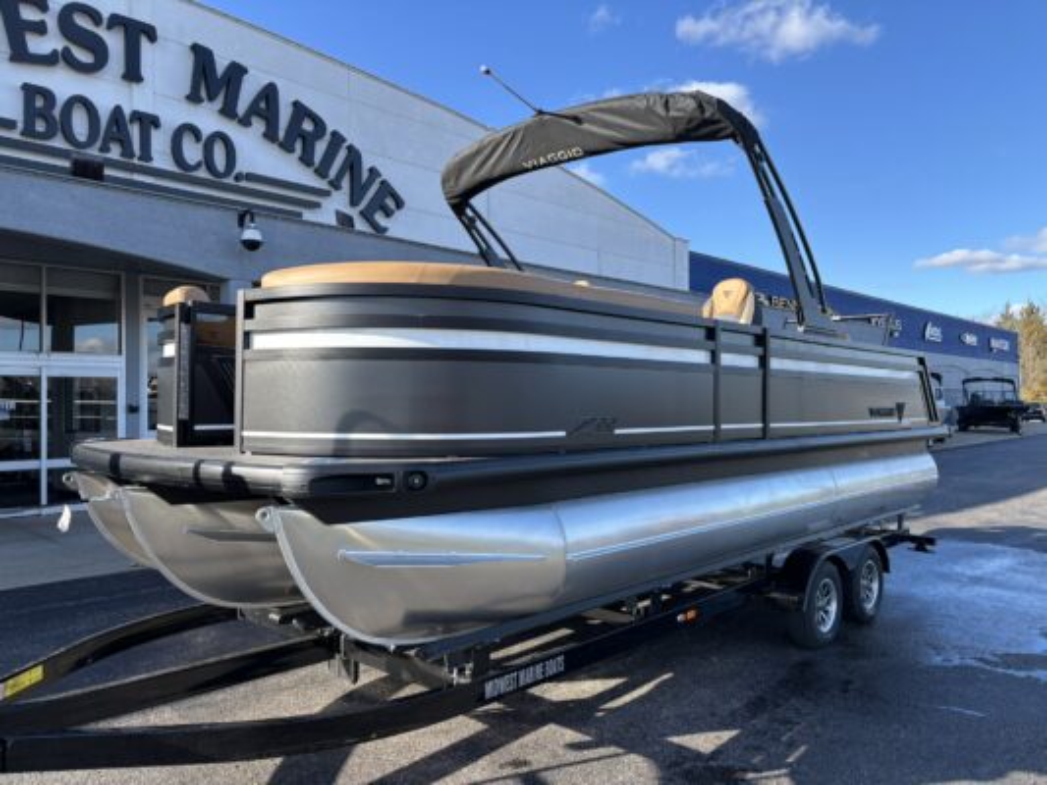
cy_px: 392
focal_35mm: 26
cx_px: 524
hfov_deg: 67.3
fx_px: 787
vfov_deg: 53.1
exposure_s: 1/1115
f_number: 1.6
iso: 50
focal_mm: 5.96
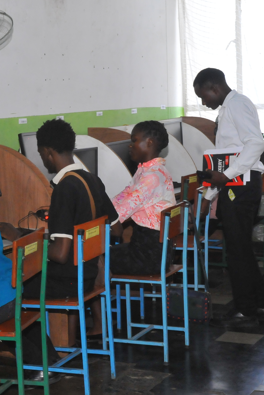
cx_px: 7
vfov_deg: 23.6
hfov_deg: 15.6
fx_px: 946
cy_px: 197
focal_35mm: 86
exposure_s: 1/80
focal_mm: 38
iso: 1600
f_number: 13
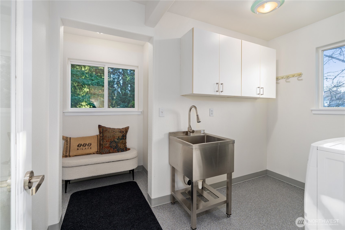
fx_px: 153
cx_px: 172
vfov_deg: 73.7
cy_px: 115
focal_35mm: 16
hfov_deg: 96.7
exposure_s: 1/2
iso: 320
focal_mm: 16
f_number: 9
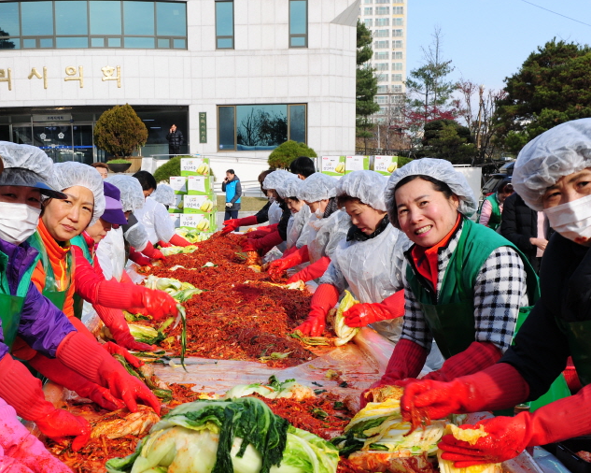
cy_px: 363
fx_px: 962
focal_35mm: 55
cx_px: 195
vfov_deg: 27.2
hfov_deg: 33.8
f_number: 11
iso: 200
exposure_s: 1/125
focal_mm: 29
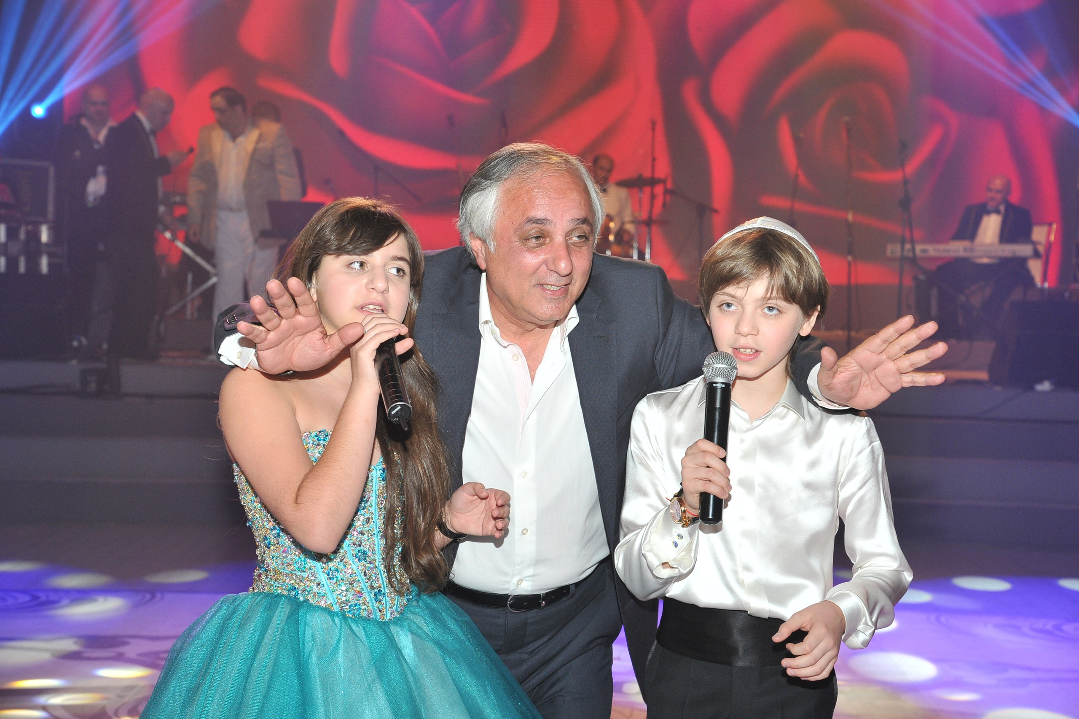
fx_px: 1977
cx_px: 540
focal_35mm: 66
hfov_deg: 30.5
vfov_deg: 20.6
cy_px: 360
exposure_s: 1/160
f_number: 6.3
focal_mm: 66
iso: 1600
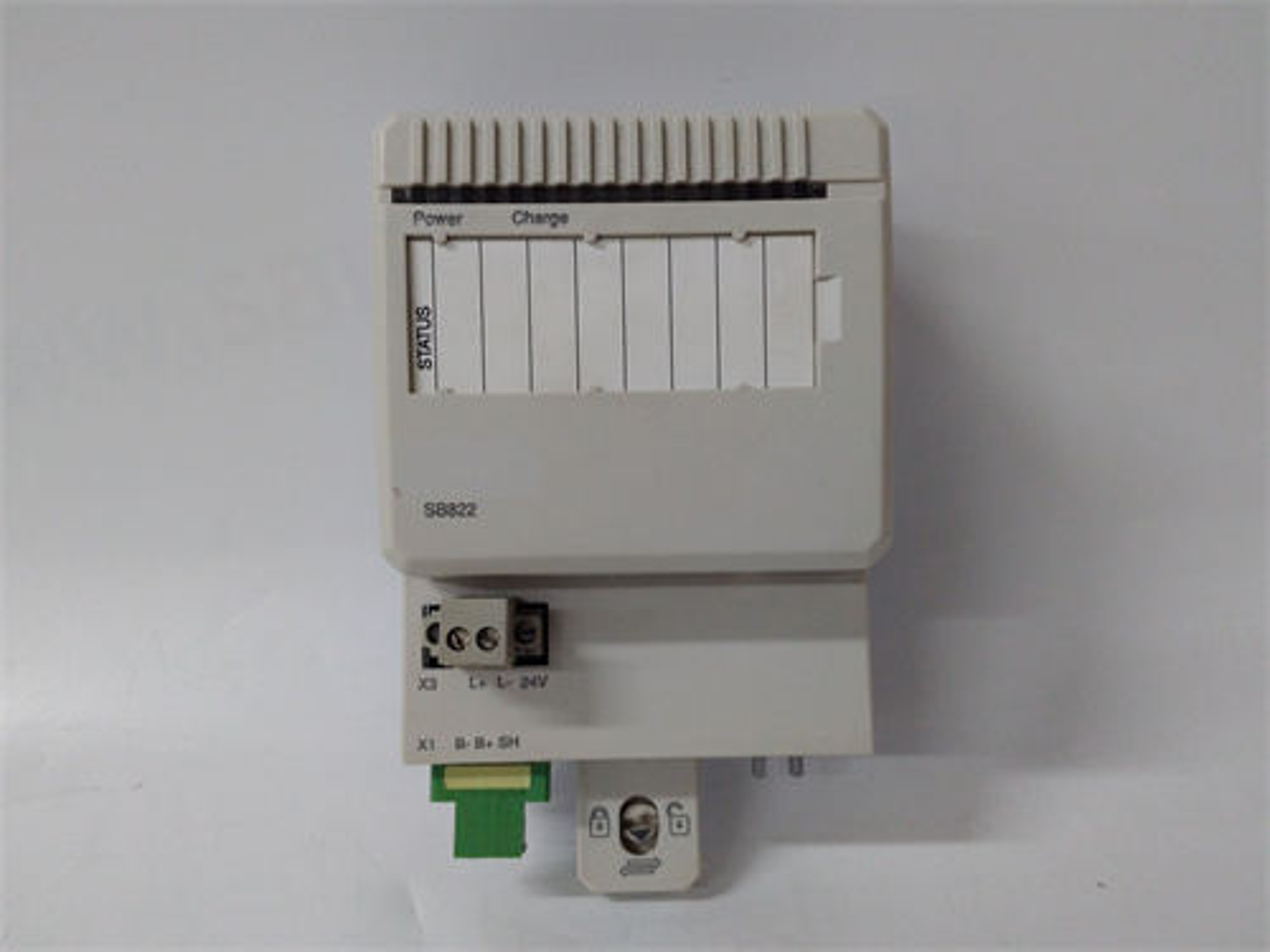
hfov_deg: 65.3
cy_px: 476
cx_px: 635
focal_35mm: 27
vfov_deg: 51.4
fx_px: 991
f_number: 2
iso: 294
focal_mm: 3.79
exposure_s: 1/33
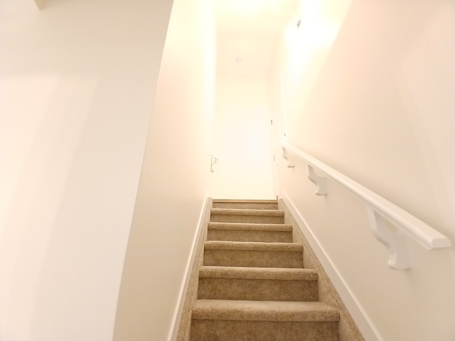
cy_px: 170
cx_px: 228
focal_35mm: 17
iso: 640
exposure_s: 1/20
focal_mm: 1.4
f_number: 2.2
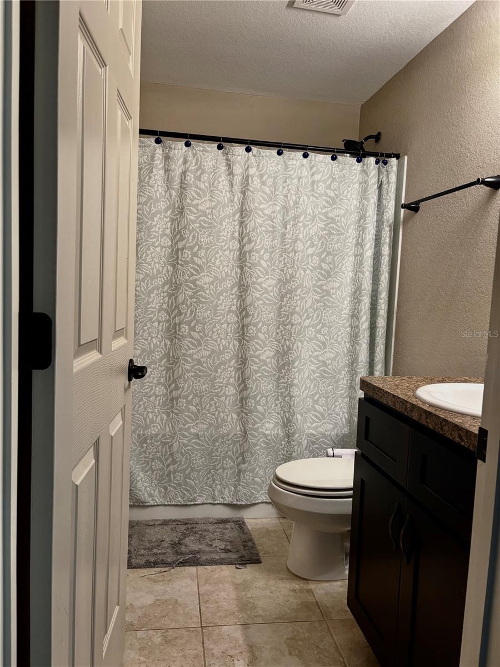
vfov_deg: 67.3
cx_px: 250
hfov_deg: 53.1
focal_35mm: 26
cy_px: 334
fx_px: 501
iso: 100
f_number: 1.6
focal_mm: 5.96
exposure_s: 1/60
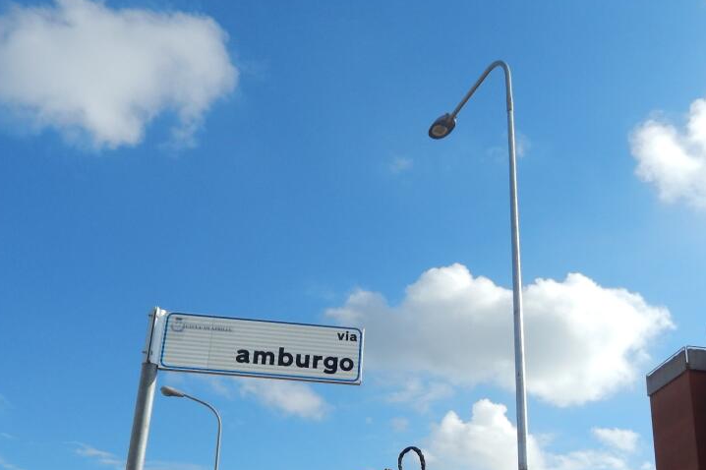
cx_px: 421
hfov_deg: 48.2
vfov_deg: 31.8
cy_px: 419
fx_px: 784
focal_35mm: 40
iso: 125
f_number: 6
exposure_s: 1/800
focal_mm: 4
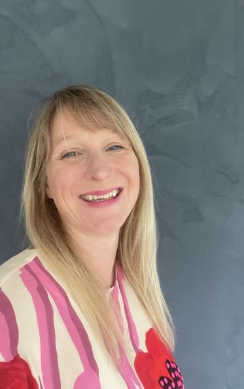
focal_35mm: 32
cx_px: 111
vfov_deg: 59.6
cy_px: 194
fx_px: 340
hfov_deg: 39.4
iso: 320
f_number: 2.2
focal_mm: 2.71
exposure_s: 1/60
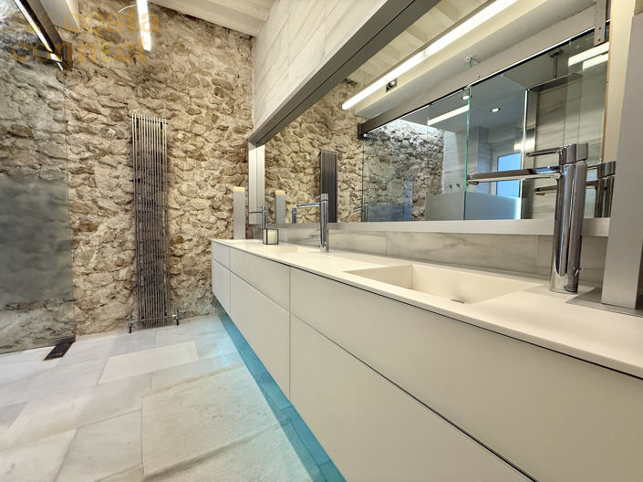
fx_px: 260
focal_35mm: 14
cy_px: 241
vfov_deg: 85.6
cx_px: 322
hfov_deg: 102.1
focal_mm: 2.22
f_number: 2.2
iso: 250
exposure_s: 1/100
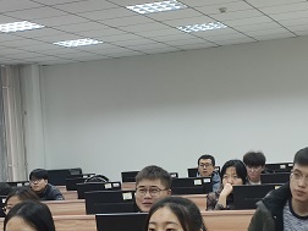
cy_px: 149
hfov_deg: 22.0
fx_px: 792
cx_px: 116
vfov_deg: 16.6
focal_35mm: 89
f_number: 1.75
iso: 749
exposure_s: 1/33
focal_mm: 4.77
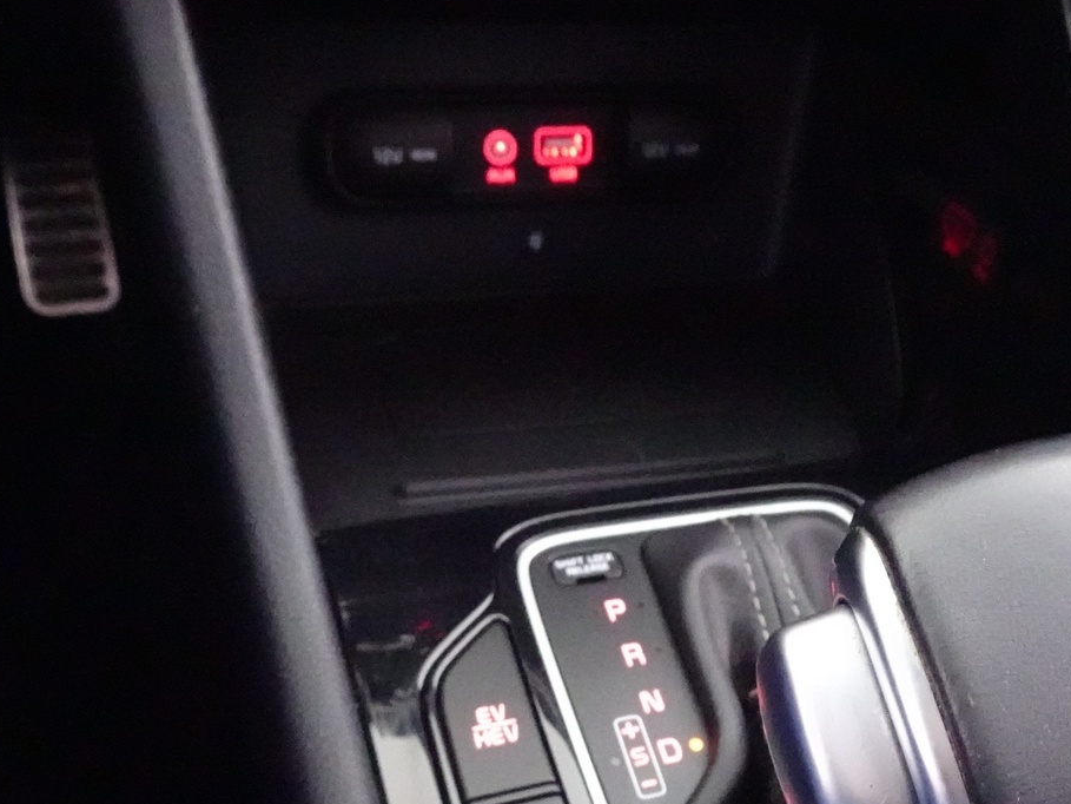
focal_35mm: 38
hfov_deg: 48.8
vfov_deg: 37.5
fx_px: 1176
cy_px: 506
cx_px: 624
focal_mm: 4.25
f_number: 3.5
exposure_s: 1/8
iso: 3200
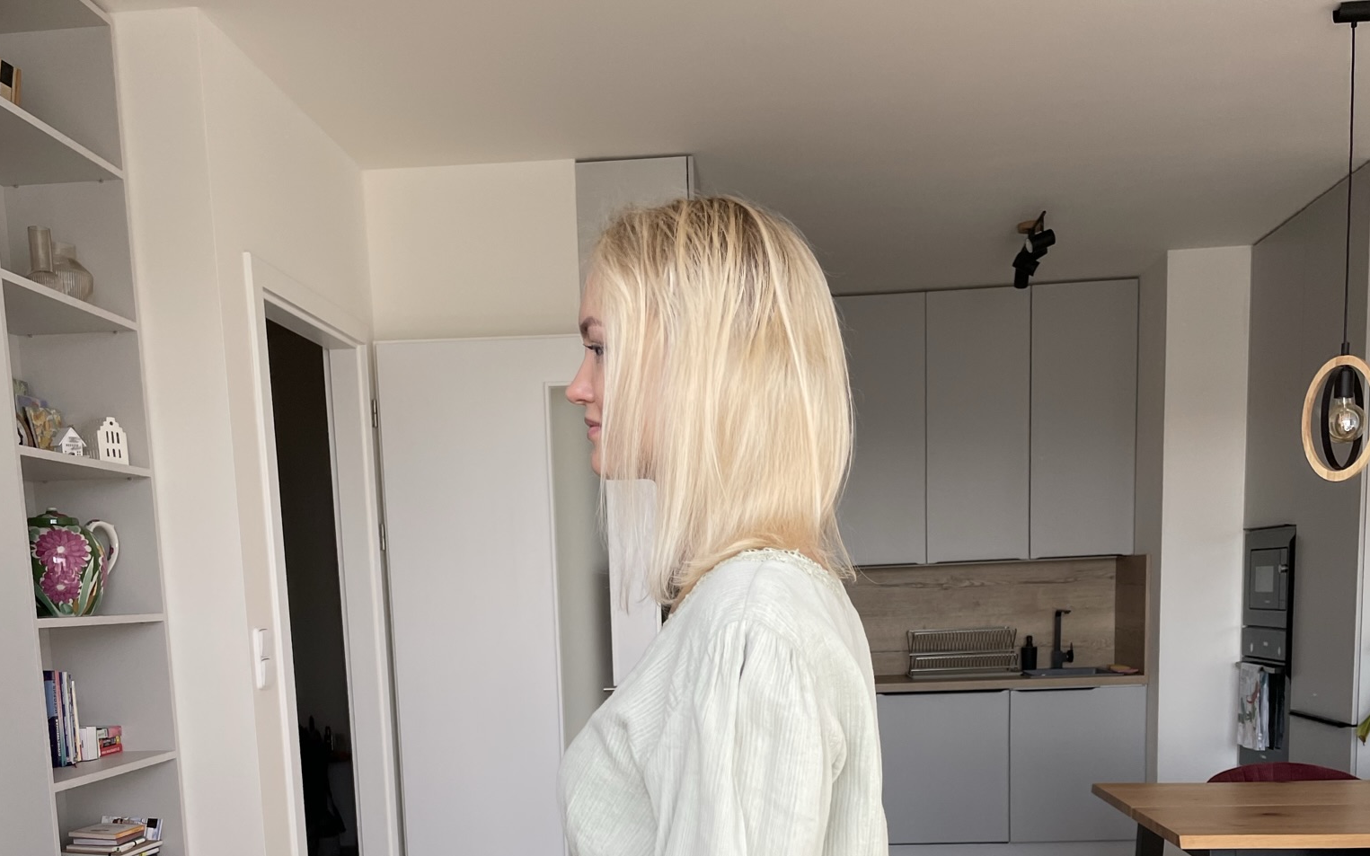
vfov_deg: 32.6
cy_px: 776
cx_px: 685
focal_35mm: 37
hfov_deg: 52.8
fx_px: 1381
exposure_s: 1/445
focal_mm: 4.2
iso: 32
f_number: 1.6
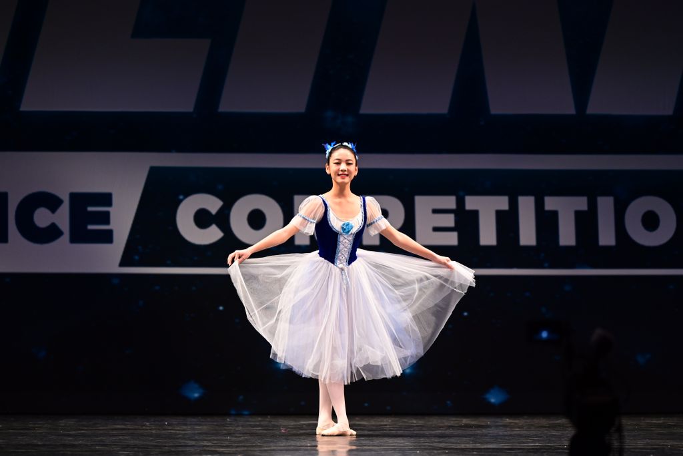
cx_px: 342
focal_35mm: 120
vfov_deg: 11.4
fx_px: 2277
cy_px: 228
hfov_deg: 17.1
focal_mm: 120
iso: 1250
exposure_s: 1/800
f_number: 2.8
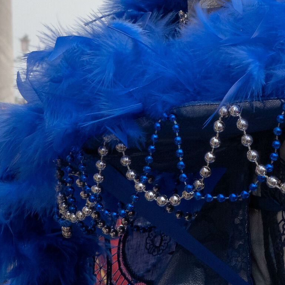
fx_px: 1677
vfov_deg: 9.7
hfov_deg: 9.5
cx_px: 408
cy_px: 156
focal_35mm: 180
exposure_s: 1/125
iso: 800
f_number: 16
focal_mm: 45
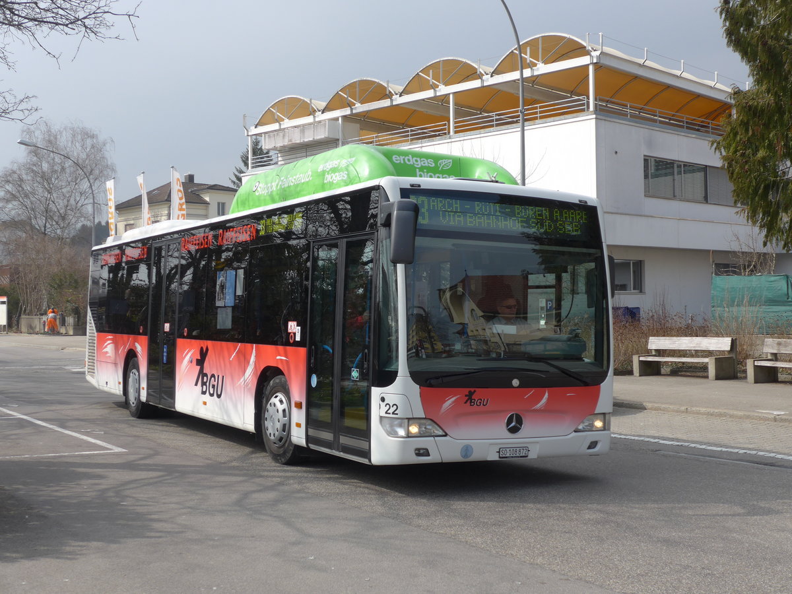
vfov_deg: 30.9
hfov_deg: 40.4
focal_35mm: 47
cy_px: 297
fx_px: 1075
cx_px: 396
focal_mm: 10.1
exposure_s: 1/1000
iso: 80
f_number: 3.2
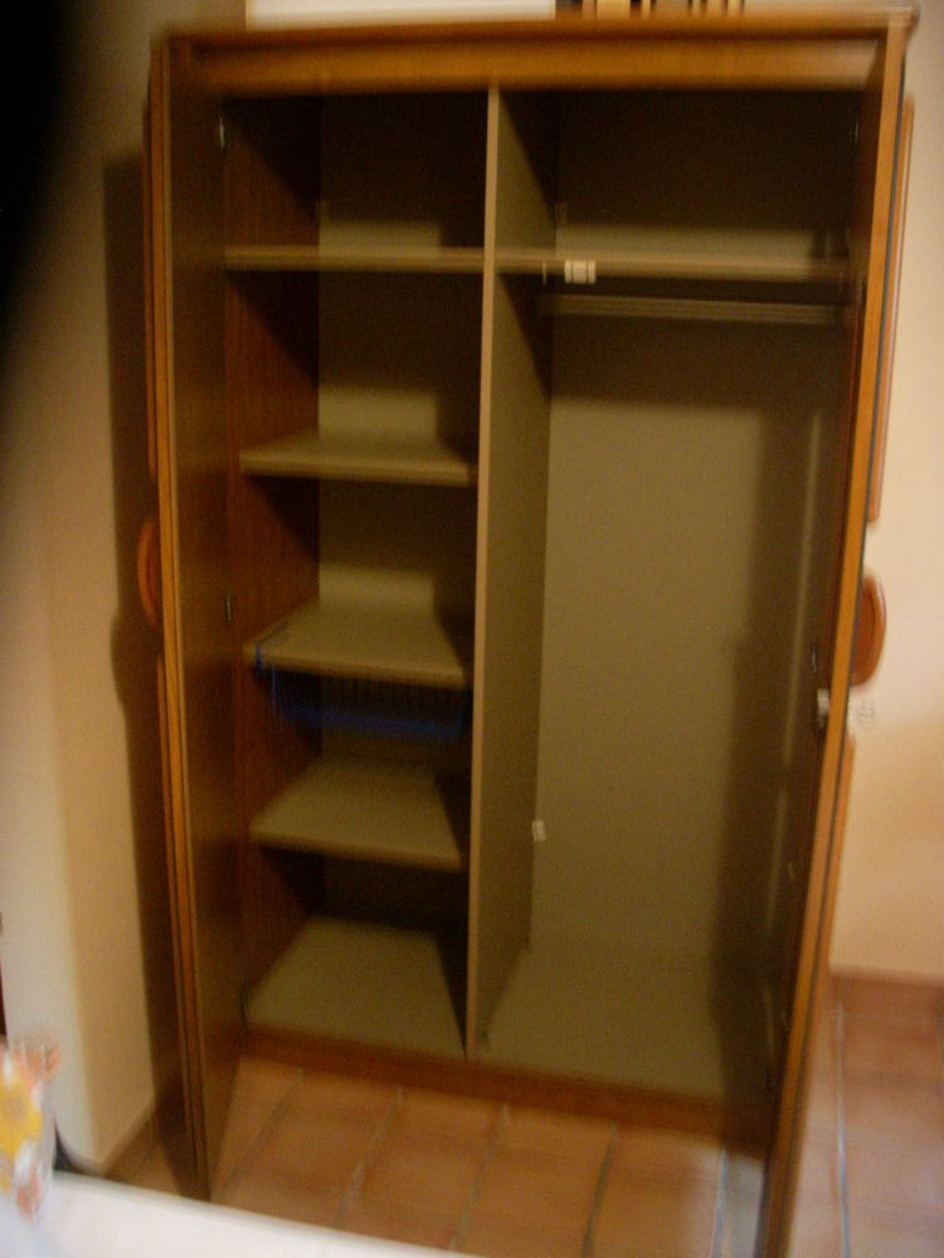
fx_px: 1273
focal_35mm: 35
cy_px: 629
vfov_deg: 52.6
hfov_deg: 40.7
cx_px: 472
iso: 400
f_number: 2.6
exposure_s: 1/4
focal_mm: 5.8
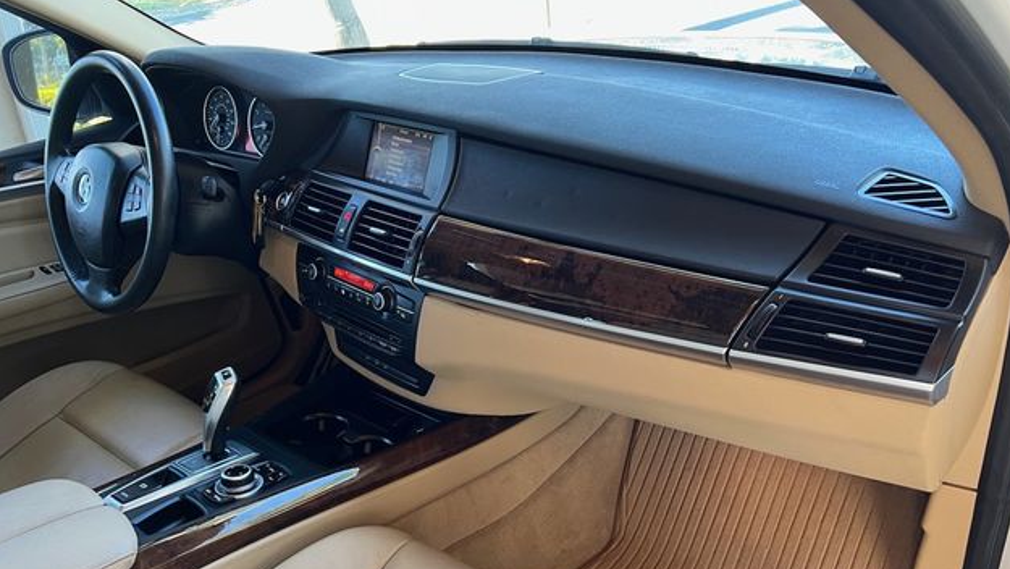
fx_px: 777
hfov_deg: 66.0
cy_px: 357
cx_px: 516
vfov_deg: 39.9
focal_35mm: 29
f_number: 1.5
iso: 125
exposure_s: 1/91
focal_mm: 5.7
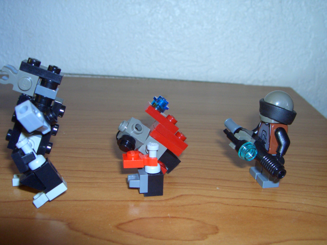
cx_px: 164
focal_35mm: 39
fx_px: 368
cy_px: 122
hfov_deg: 47.9
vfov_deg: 36.8
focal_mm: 8
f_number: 4.8
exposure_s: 1/60
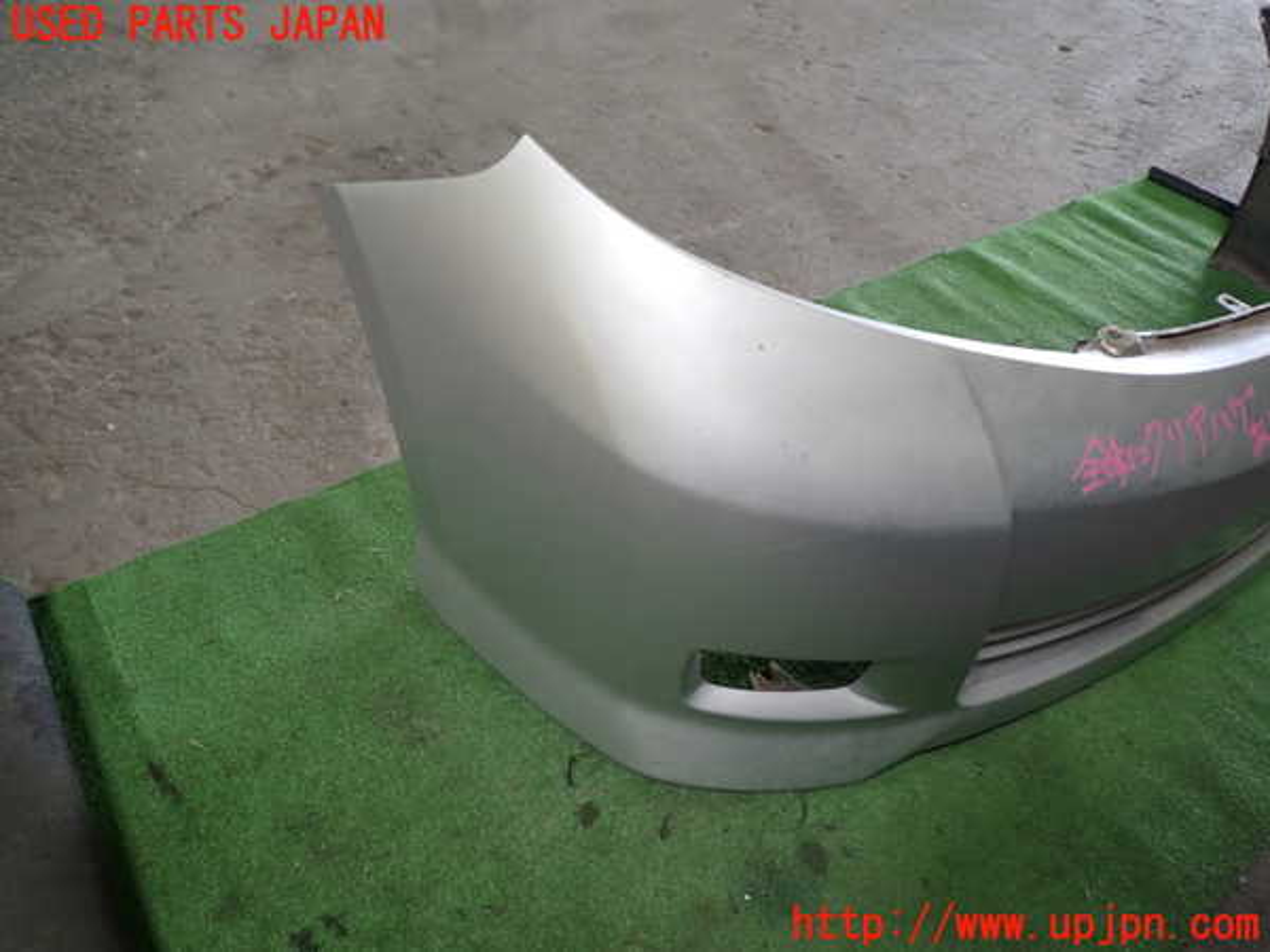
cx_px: 635
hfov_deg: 69.4
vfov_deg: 54.9
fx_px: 917
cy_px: 476
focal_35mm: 25
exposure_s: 1/60
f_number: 2
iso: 200
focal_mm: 4.5
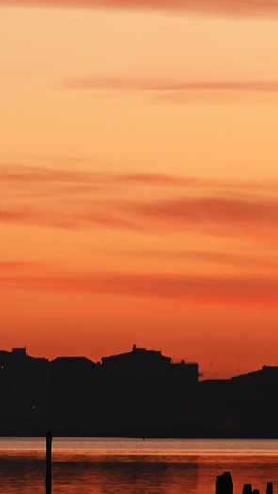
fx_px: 5307
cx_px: -486
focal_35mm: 405
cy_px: 410
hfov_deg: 3.0
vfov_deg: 5.3
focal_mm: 68
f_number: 6.3
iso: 1000
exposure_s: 1/160
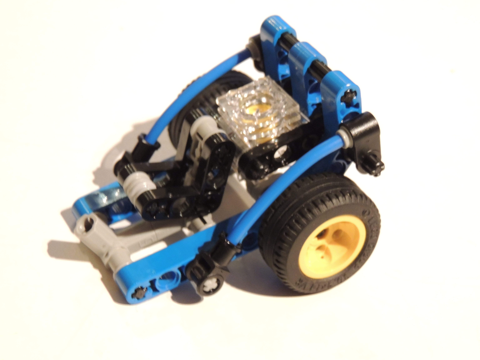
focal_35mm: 75
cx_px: 240
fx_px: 1040
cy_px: 180
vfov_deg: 19.6
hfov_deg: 26.0
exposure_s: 1/6
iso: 800
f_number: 3.9
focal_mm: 13.3
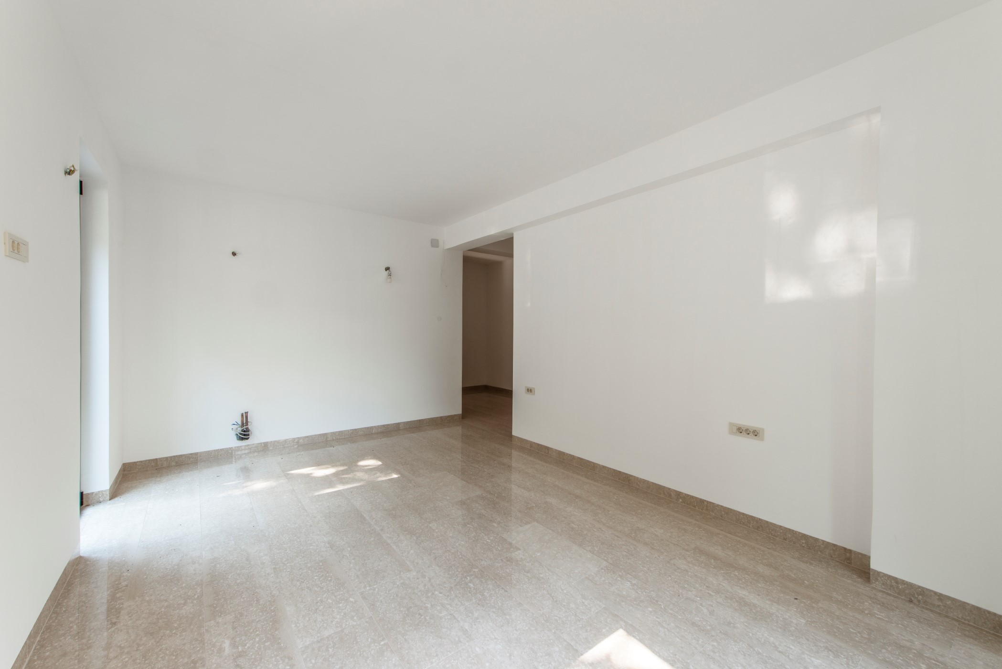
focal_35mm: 14
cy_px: 334
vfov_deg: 81.2
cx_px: 501
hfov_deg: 104.2
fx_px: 390
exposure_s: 1/5
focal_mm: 14
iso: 50
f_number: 5.6
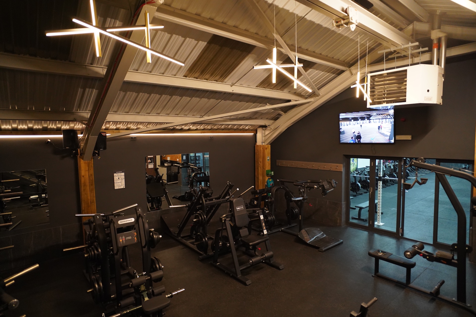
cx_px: 238
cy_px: 158
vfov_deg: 61.9
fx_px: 264
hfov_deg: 84.0
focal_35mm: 20
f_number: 2.8
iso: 4000
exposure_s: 1/125
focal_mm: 20
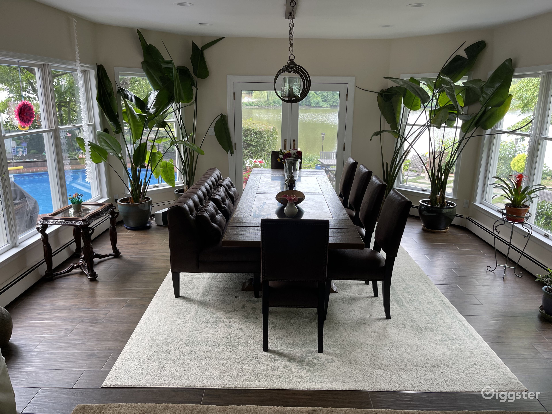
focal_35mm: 26
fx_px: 415
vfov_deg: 53.1
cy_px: 207
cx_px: 276
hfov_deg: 67.3
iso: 80
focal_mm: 5.1
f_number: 1.6
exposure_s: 1/121
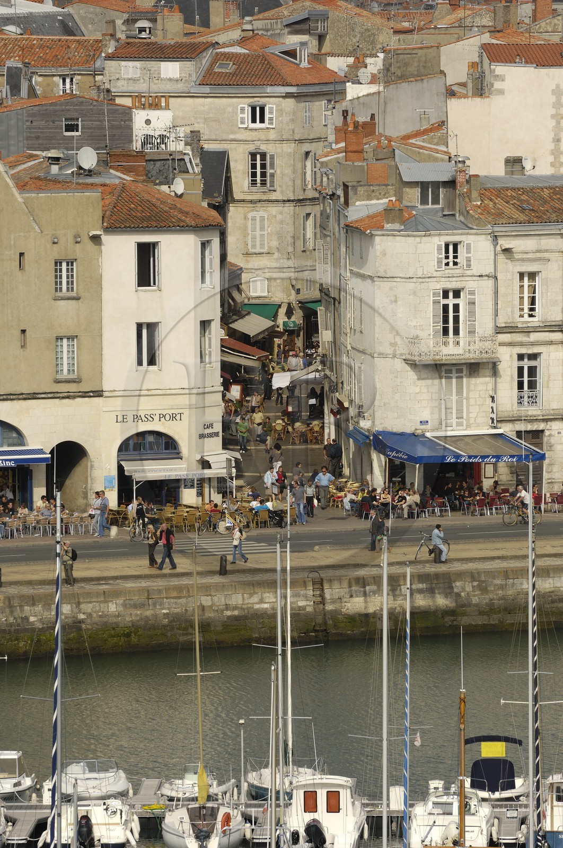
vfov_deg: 6.9
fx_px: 7058
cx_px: 282
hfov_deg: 4.6
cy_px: 424
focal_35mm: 300
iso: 100
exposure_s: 1/320
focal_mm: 200
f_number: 8.5
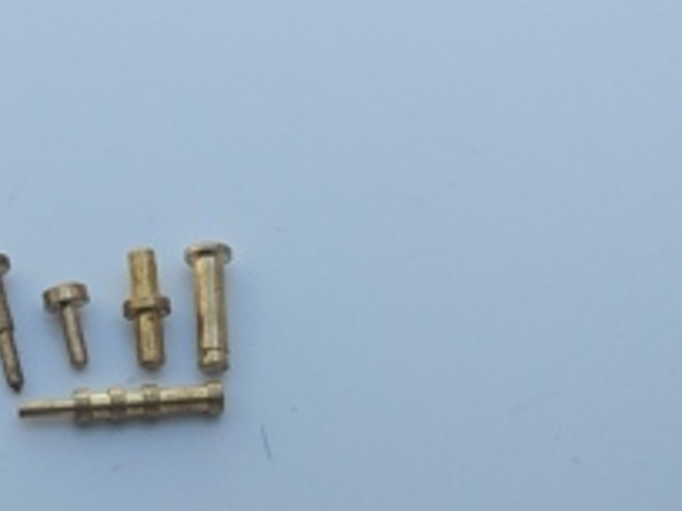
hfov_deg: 28.3
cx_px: 67
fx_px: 1300
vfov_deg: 22.3
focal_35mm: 66
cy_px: 254
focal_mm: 3.57
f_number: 2
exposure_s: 1/387
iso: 100
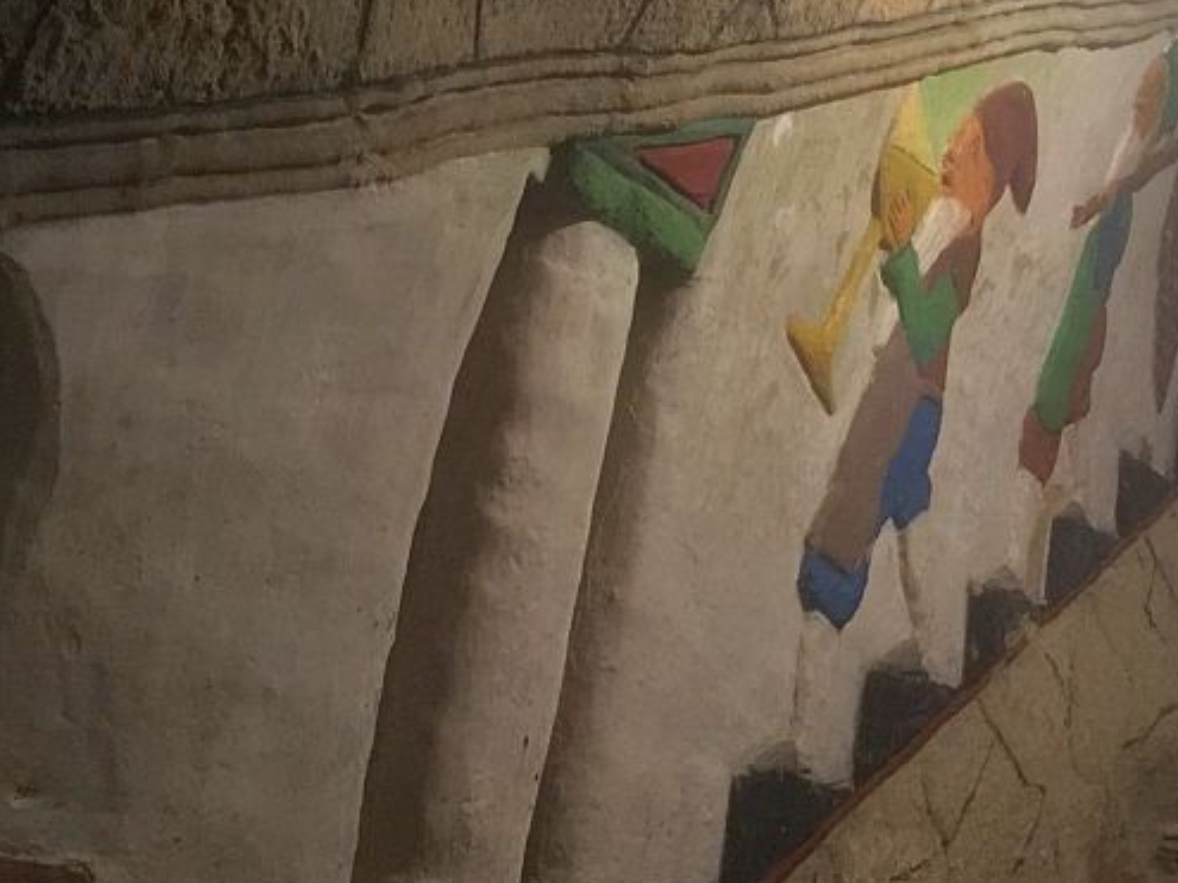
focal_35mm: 60
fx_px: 2041
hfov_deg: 31.9
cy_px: 574
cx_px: 795
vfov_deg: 24.3
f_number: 2.2
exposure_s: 1/8
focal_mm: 4.15
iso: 200
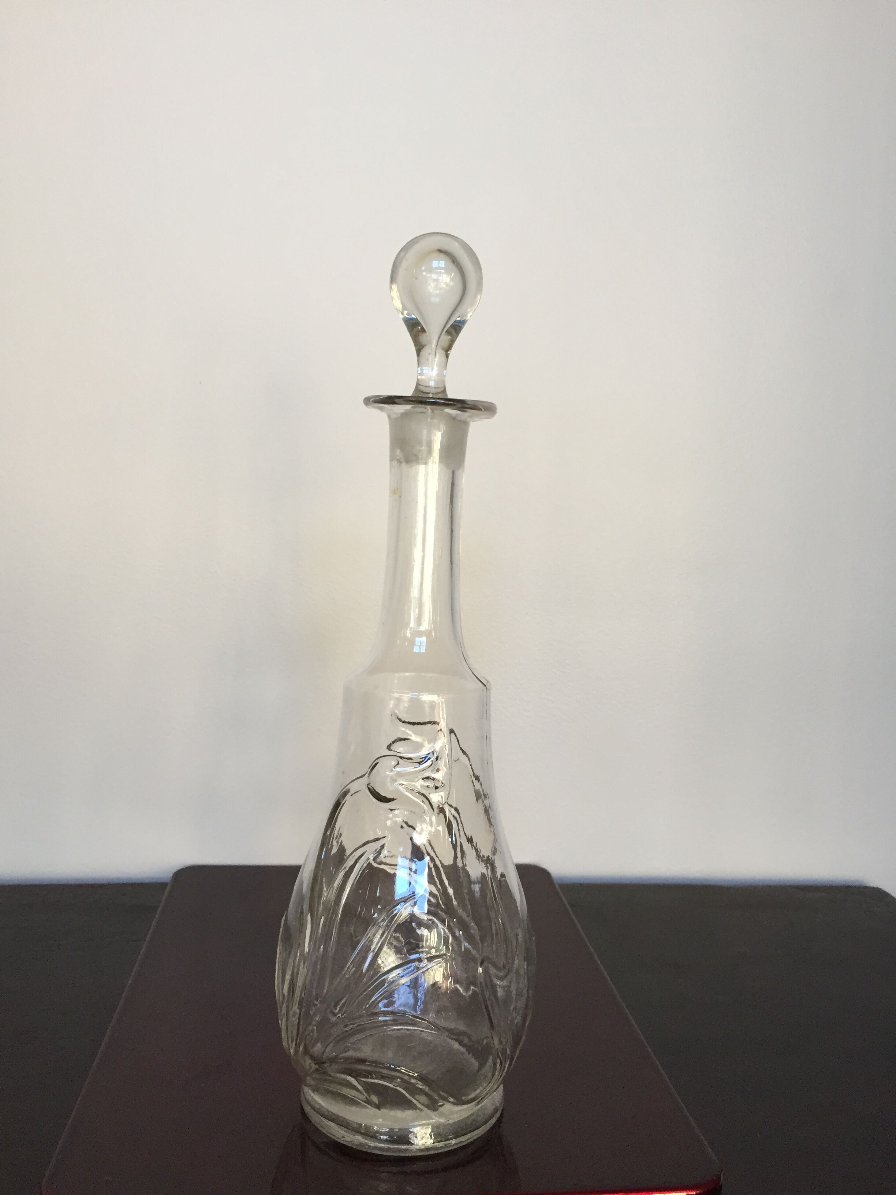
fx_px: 1001
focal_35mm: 29
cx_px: 448
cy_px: 598
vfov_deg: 61.7
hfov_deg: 48.2
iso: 64
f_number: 2.2
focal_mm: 4.15
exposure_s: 1/33
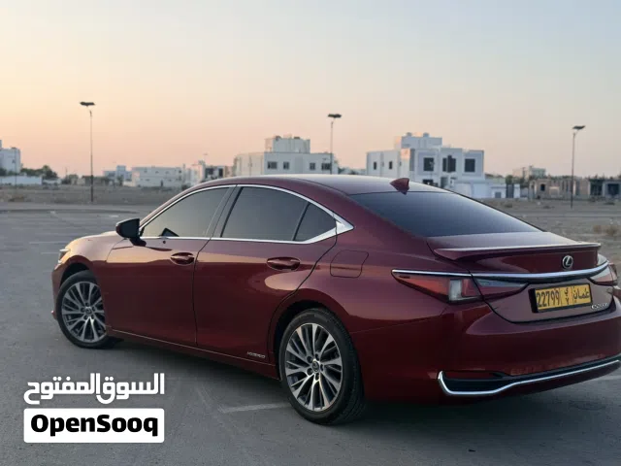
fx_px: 861
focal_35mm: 48
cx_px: 310
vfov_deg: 30.3
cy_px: 233
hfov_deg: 39.7
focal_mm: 6.76
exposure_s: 1/1203
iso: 80
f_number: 1.78
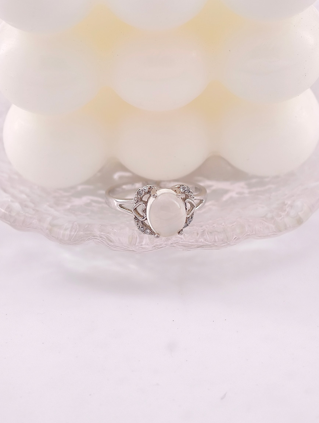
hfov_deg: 11.4
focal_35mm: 130
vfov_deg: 15.1
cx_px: 160
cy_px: 212
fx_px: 1594
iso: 125
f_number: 2.67
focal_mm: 22.48
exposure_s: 1/200
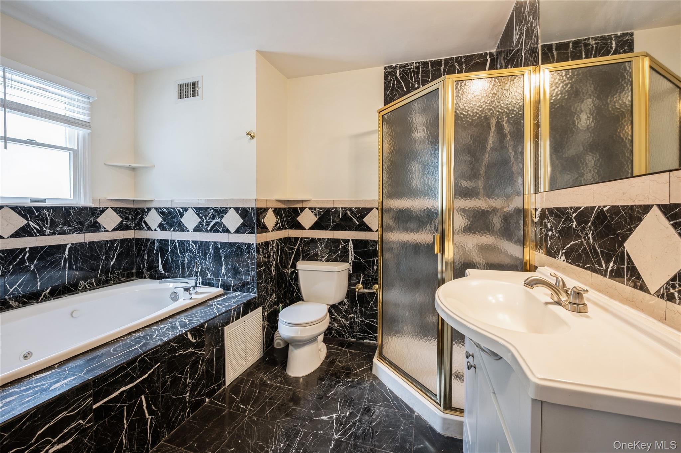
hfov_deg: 104.3
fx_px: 265
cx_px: 340
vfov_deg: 81.1
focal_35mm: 14
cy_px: 226
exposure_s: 1/1.67
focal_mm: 14
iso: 200
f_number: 11
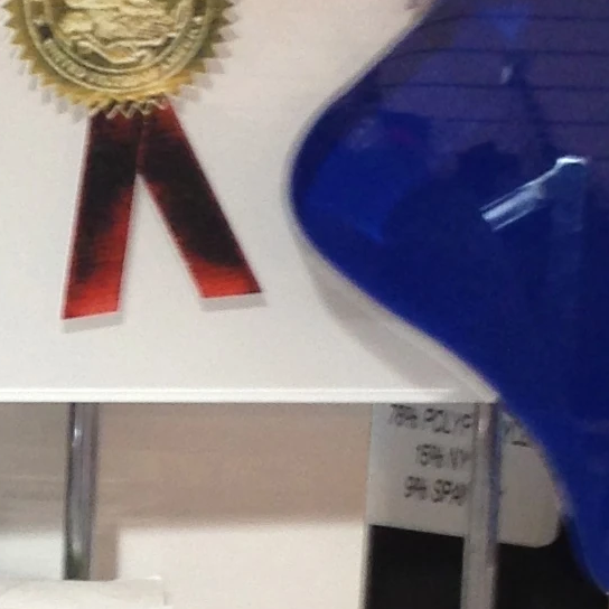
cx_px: -88
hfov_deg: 9.9
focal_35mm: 175
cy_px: 678
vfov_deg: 9.9
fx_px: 3483
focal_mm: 4.13
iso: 80
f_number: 2.4
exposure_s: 1/20
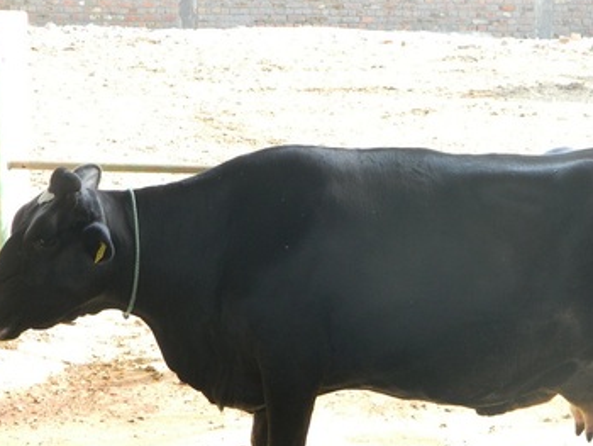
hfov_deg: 16.4
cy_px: 294
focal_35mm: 120
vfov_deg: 12.3
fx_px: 2057
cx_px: 346
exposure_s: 1/40
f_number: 4.2
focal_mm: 15.1
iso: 110
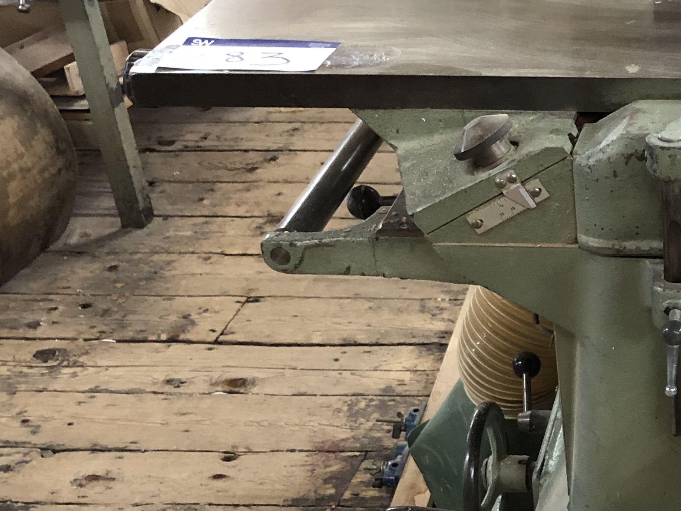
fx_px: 1416
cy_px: 395
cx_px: 737
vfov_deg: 20.3
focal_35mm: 72
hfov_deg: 25.2
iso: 100
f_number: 1.8
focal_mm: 3.99
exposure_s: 1/14
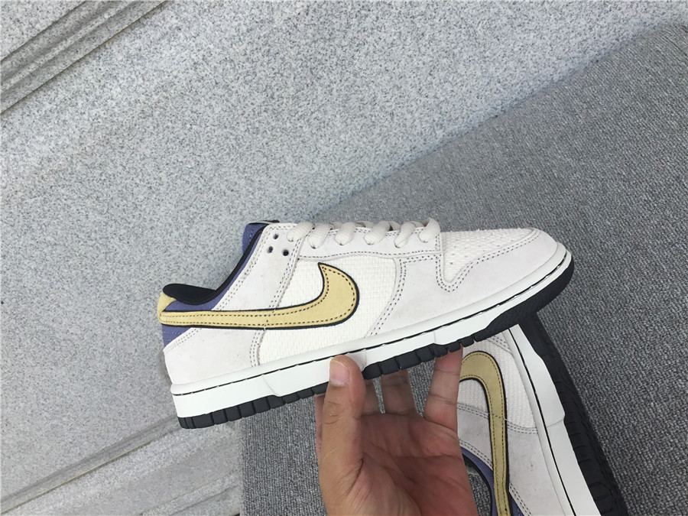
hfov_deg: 58.4
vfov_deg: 45.4
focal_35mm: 31
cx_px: 344
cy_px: 258
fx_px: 616
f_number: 2.4
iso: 25
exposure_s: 1/550
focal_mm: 3.3
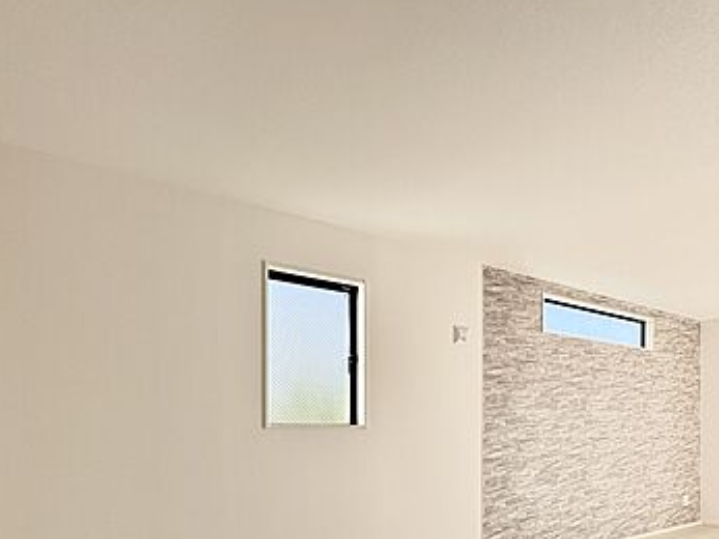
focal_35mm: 25
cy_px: 428
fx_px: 519
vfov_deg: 51.6
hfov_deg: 66.4
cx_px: 512
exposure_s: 1/311
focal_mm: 2.22
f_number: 2.2
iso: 64
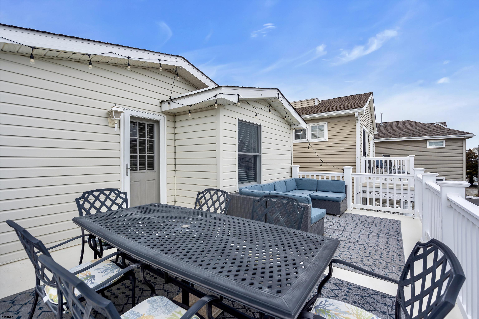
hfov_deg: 96.7
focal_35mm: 16
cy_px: 160
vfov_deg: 73.7
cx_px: 240
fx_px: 213
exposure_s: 1/320
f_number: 8
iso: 200
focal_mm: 16
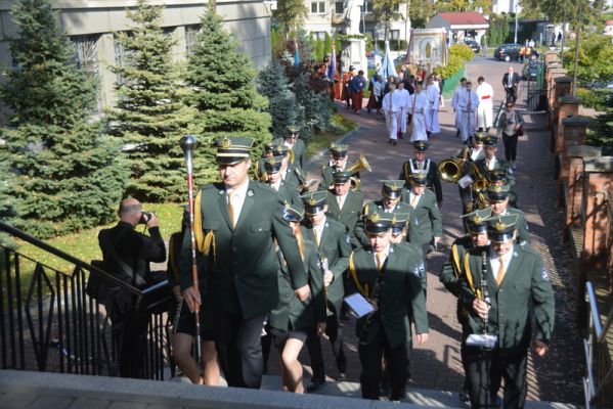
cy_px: 204
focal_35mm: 52
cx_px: 306
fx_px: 894
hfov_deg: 37.8
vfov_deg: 25.8
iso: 400
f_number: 4.5
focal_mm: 35
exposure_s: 1/1250
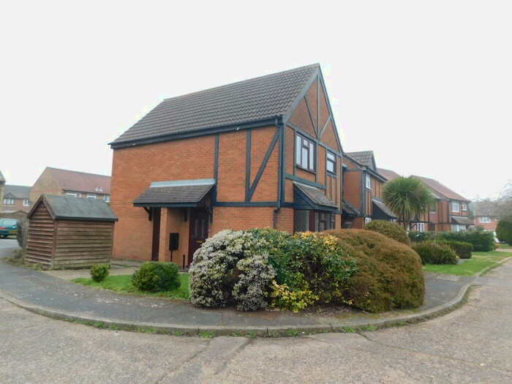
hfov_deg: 73.9
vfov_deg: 58.9
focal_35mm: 23
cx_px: 256
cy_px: 192
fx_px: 340
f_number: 3
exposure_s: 1/100
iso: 125
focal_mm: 4
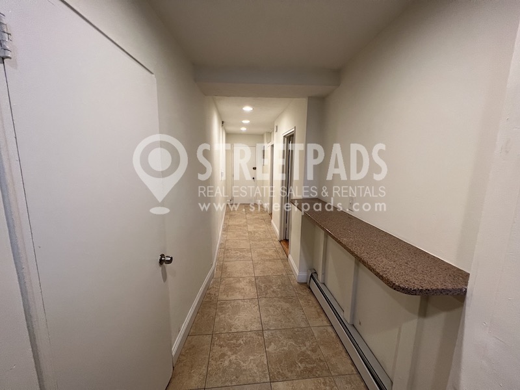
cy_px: 195
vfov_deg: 89.9
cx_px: 260
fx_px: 195
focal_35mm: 13
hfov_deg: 106.2
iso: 250
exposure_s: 1/120
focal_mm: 1.57
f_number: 1.8
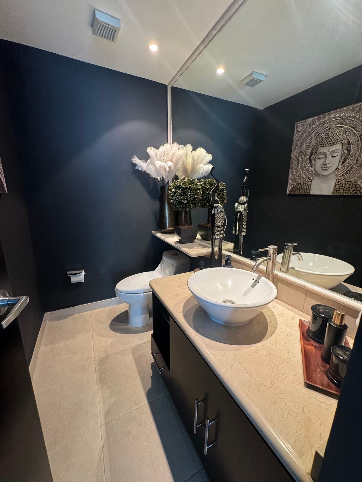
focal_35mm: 14
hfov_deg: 85.7
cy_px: 241
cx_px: 181
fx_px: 195
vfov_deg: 102.1
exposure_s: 1/60
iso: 250
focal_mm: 2.22
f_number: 2.2
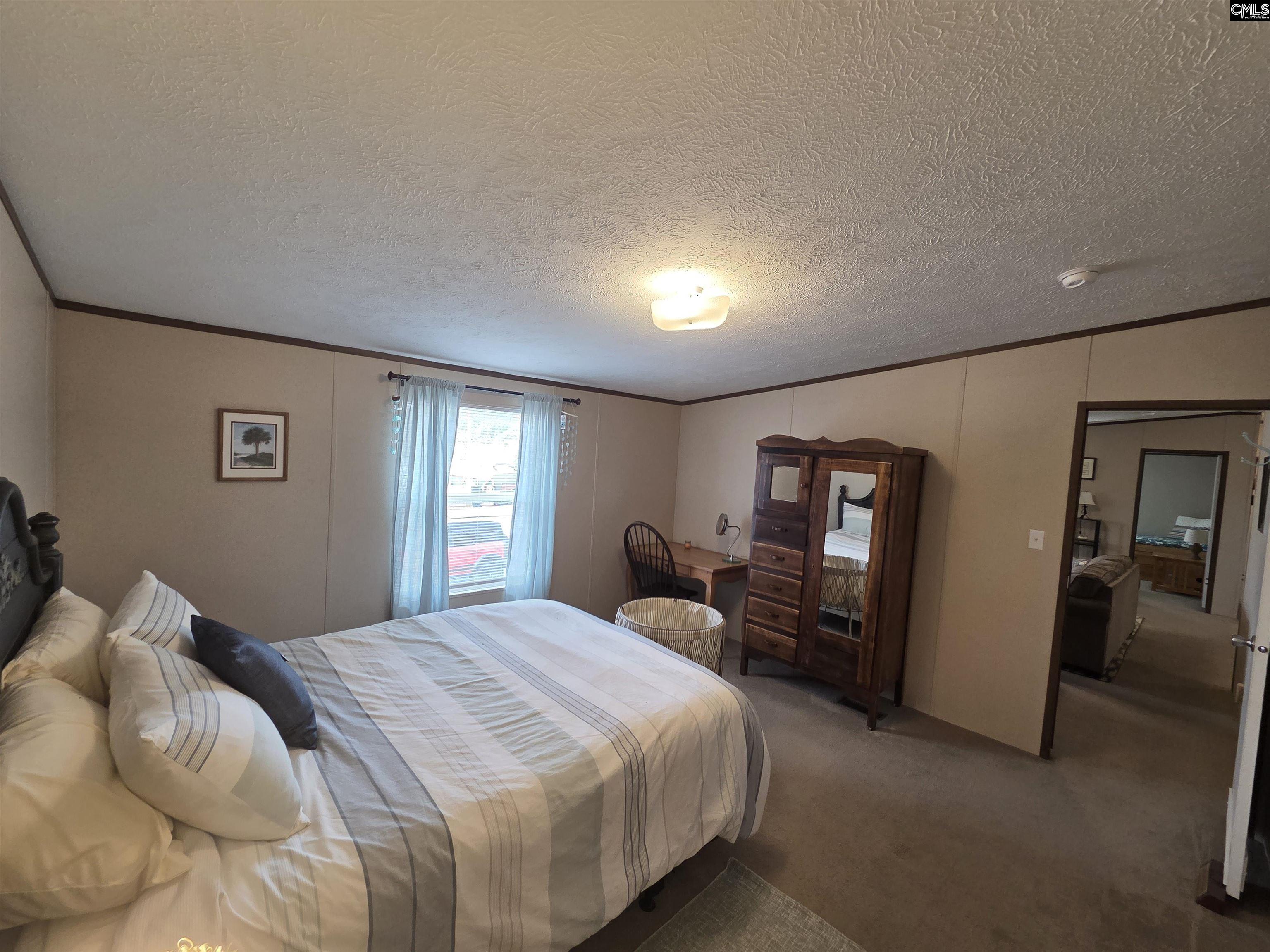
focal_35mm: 13
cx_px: 635
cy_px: 476
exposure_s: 1/60
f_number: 2.2
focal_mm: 2.2
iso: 160
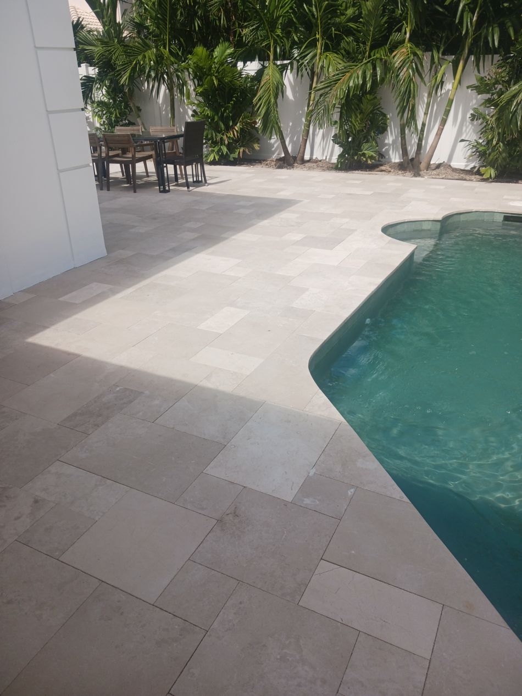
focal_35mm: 27
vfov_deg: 65.3
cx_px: 261
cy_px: 348
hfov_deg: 51.3
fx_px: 543
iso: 20
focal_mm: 4
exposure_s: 1/340
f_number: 1.8
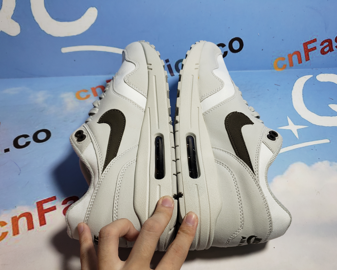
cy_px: 139
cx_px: 164
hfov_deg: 62.2
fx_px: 279
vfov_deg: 51.5
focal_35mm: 28
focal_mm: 4.3
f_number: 1.5
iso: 50
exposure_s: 1/509
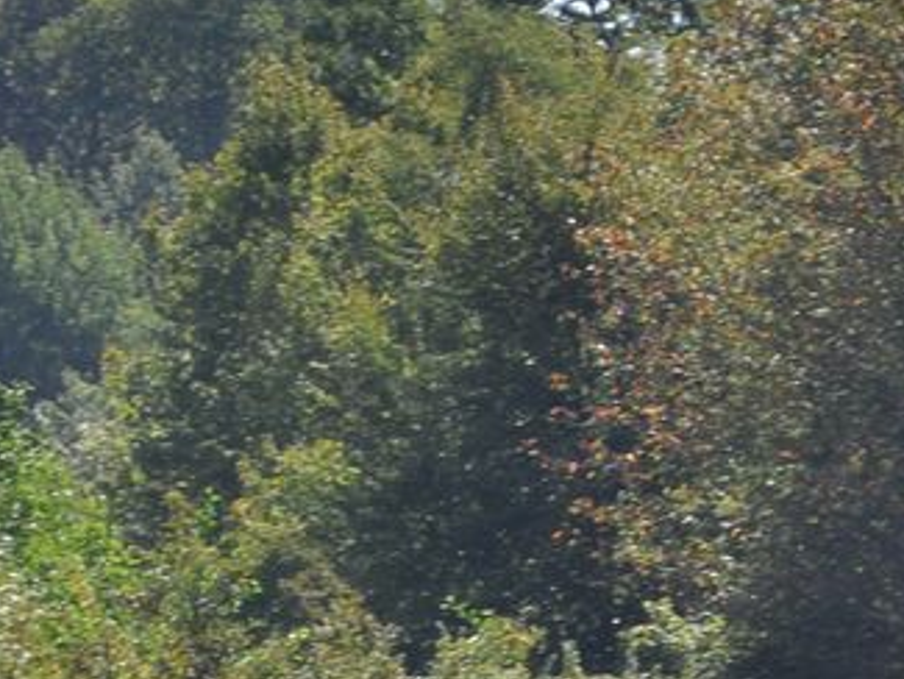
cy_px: 982
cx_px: 640
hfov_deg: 2.7
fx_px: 19446
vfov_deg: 2.0
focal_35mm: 744
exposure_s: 1/640
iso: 200
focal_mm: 105
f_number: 6.3
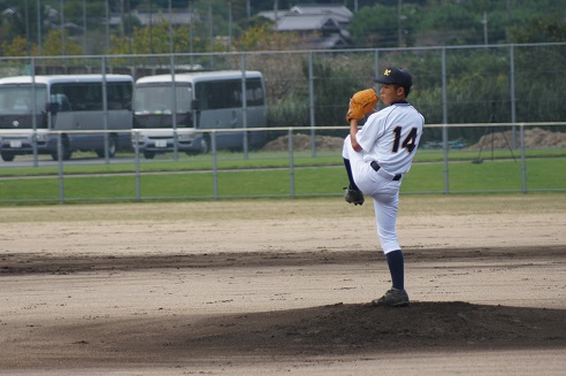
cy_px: 188
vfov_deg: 4.6
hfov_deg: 6.9
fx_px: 4712
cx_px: 283
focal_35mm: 300
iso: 125
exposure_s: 1/320
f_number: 5.6
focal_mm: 200
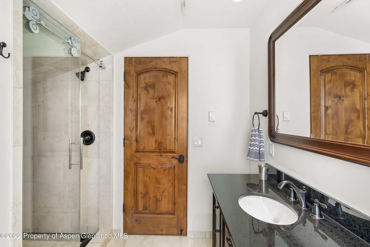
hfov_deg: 93.3
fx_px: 175
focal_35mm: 17
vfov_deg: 70.5
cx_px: 185
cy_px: 124
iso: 500
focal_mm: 17
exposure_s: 1/4
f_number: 7.1
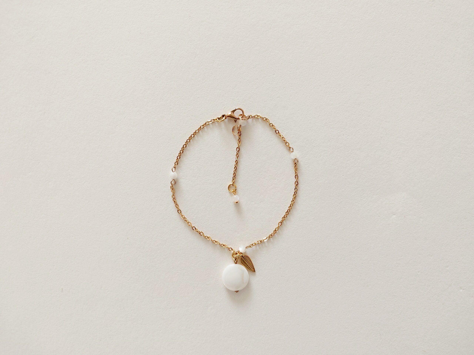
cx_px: 237
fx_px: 411
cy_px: 178
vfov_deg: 46.8
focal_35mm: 30
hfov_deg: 60.0
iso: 80
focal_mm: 4.6
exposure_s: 1/100
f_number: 1.8
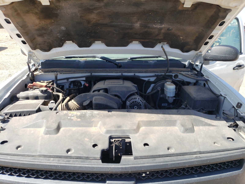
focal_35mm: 26
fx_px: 184
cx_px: 122
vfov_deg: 53.1
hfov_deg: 67.3
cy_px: 92
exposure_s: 1/1111
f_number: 1.5
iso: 50
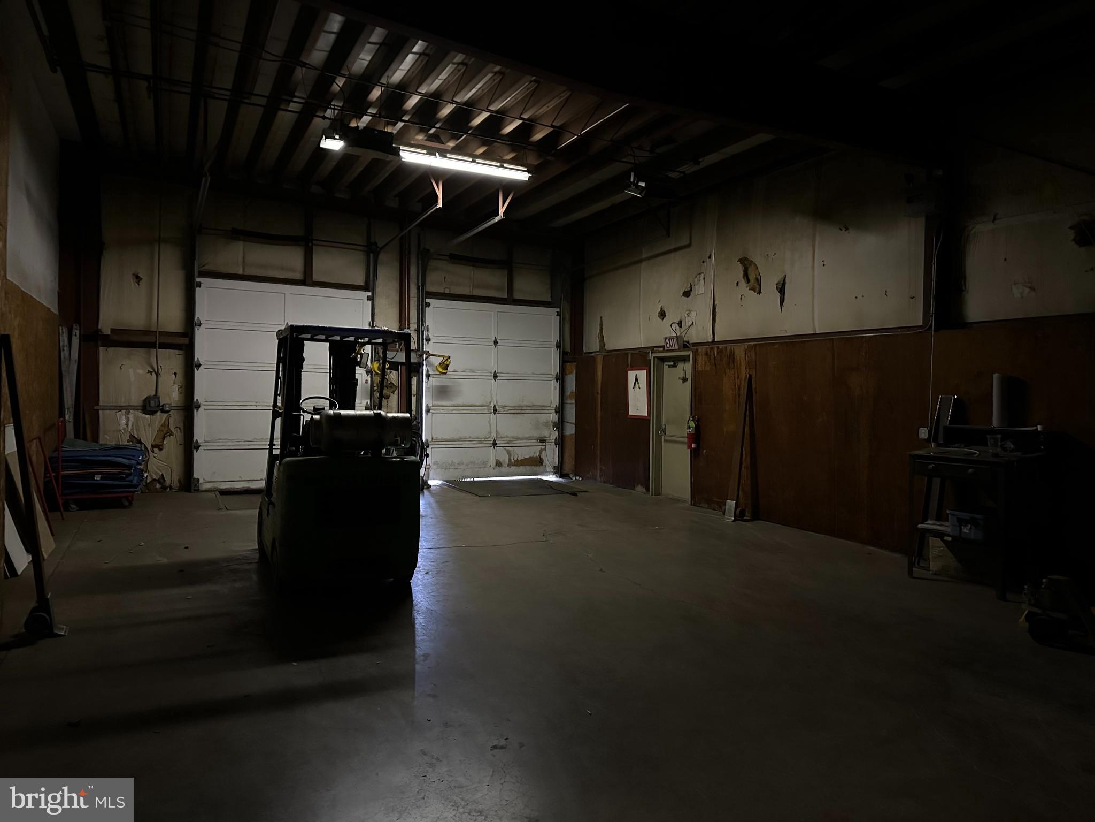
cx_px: 548
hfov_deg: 71.6
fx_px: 759
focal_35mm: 24
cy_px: 411
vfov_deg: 56.8
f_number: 1.78
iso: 1250
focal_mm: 6.86
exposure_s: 1/30
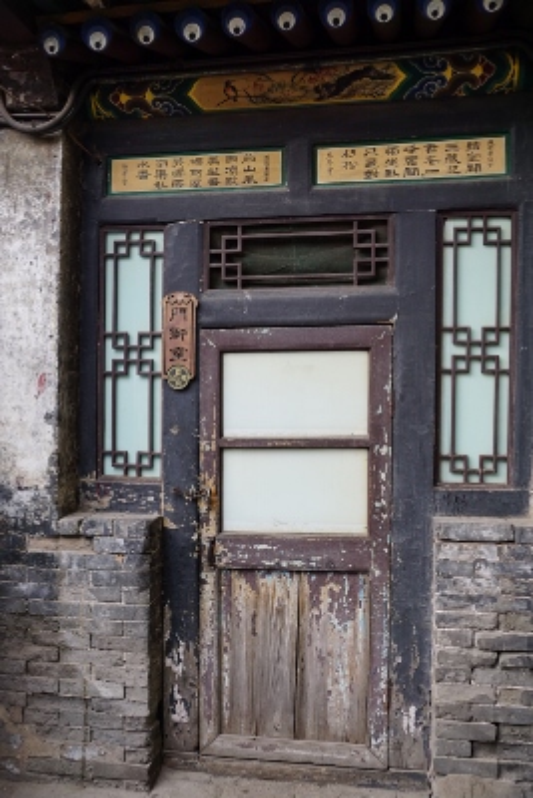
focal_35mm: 33
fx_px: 732
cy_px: 399
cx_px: 266
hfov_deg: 40.0
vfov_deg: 57.2
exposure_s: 1/60
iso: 100
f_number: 4.5
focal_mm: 22
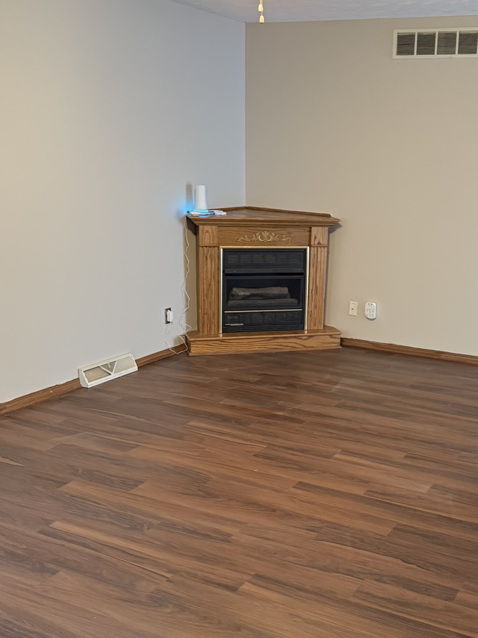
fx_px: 755
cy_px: 322
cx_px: 357
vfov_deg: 45.8
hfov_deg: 34.4
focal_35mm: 41
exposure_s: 1/60
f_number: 1.78
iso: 500
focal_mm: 6.76
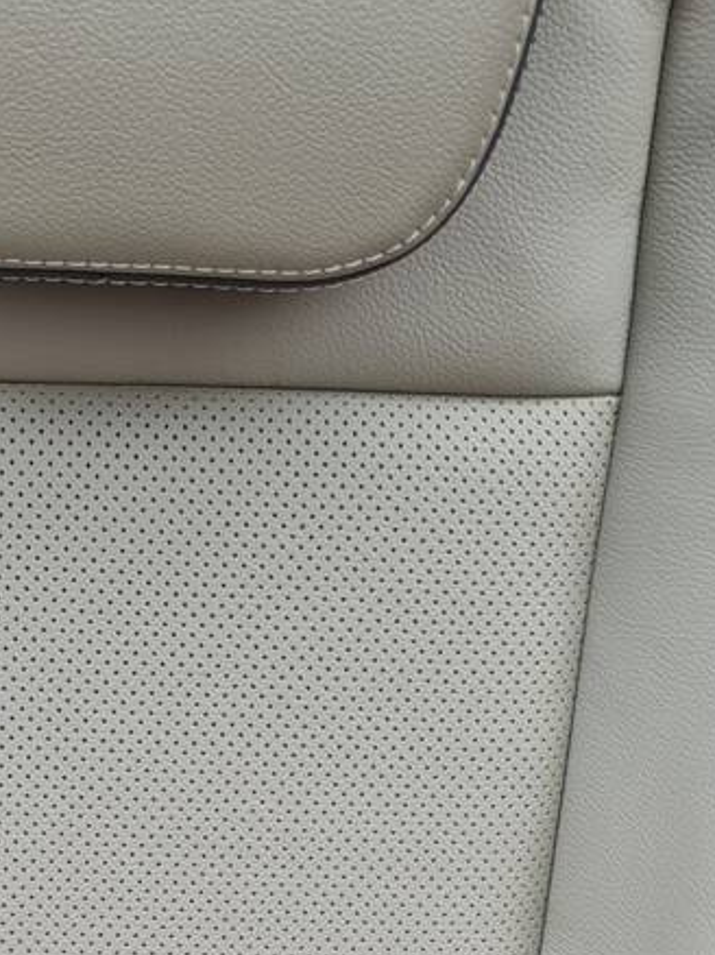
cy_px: 1701
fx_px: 2619
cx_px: 28
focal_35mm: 95
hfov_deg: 15.3
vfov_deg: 17.1
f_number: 1.8
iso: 50
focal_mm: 5.4
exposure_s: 1/173
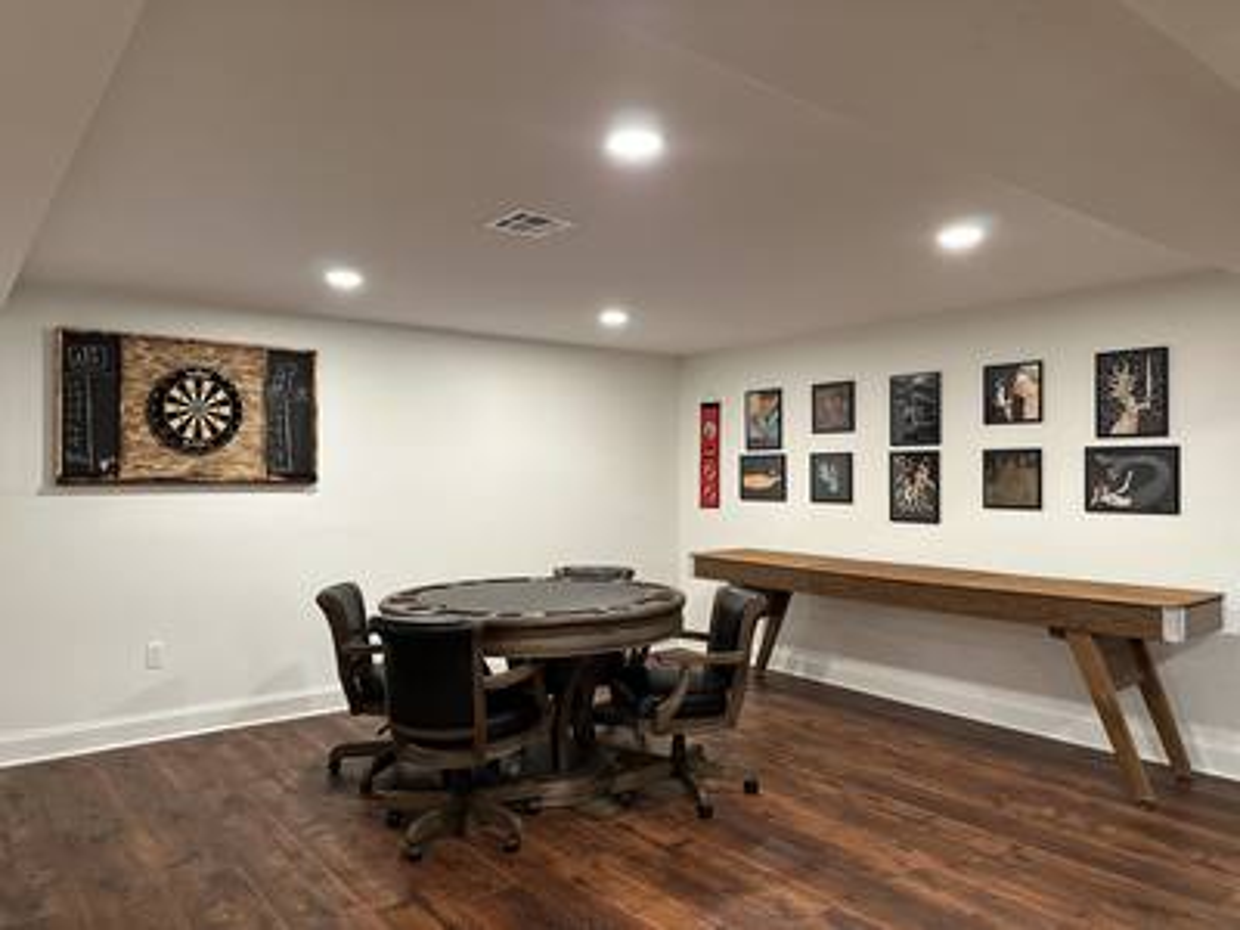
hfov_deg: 71.6
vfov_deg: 56.8
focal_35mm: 24
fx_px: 860
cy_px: 465
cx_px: 620
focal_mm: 6.86
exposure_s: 1/60
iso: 250
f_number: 1.78
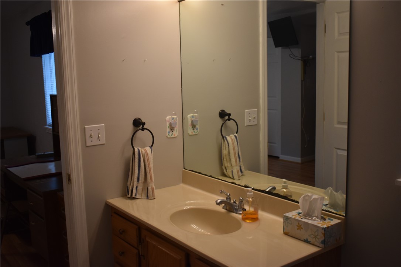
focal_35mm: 38
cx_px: 200
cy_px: 134
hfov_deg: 51.3
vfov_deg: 35.5
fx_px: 418
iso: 800
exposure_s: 1/160
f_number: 4
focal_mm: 25
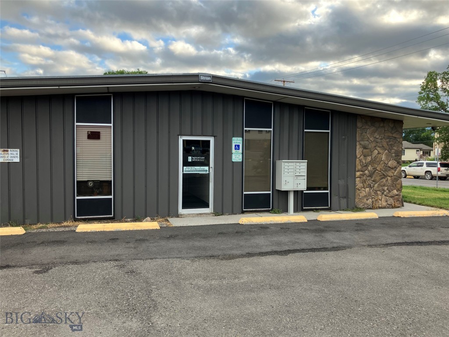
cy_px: 168
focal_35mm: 28
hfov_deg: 63.4
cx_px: 224
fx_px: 363
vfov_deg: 49.7
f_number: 1.8
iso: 32
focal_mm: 3.99
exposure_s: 1/215
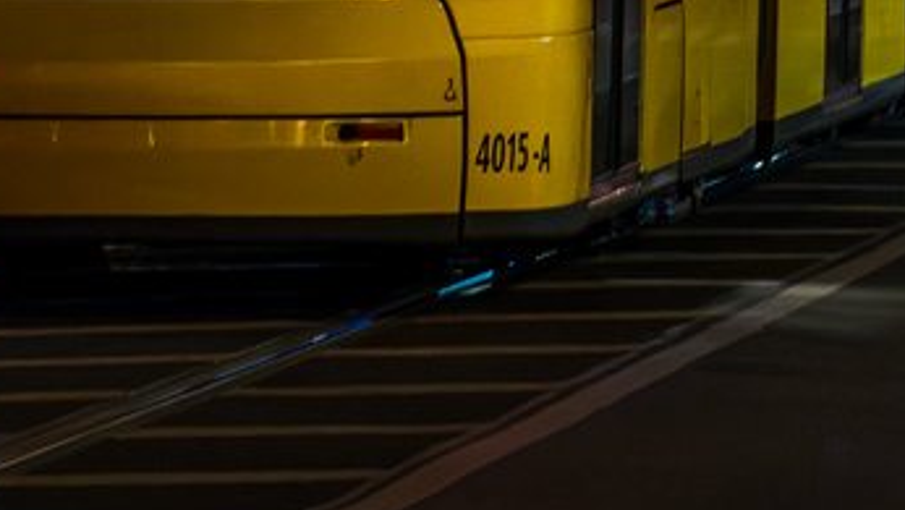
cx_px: 382
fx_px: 13805
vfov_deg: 2.1
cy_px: -591
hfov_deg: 3.8
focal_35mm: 575
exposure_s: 1/30
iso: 2500
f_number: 5.6
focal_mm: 88
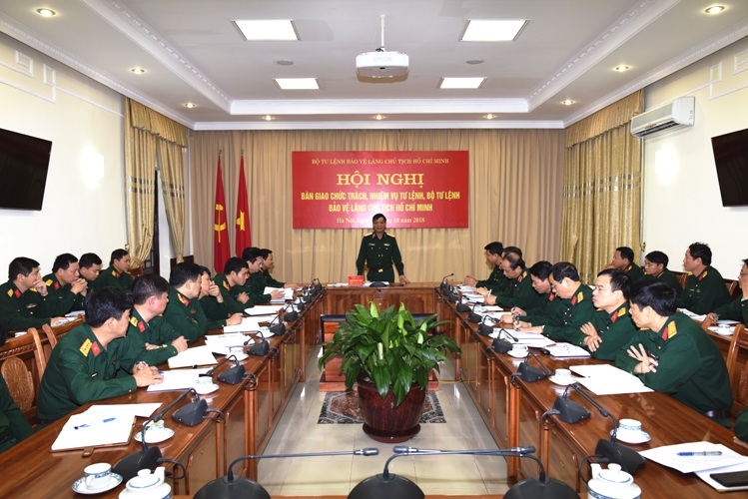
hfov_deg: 65.5
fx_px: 582
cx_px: 374
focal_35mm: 28
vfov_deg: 46.4
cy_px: 250
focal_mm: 28
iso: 800
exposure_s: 1/80
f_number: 5.6
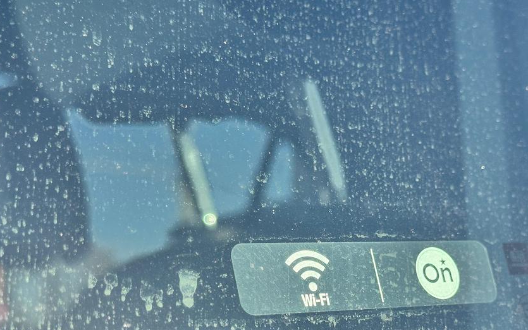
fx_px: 1122
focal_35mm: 78
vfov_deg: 16.6
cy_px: 283
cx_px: 336
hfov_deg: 26.4
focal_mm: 6.86
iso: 64
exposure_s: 1/1751
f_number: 1.78
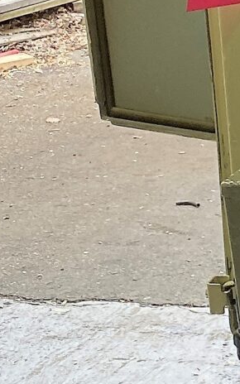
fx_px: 1591
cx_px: 602
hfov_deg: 7.9
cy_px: 176
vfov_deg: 13.8
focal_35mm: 152
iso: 100
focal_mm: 4.25
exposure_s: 1/121
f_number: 1.8
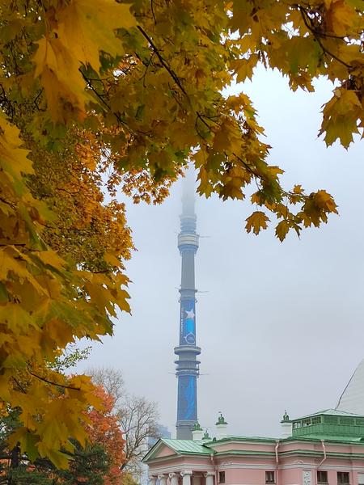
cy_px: 242
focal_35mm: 59
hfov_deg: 24.8
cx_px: 182
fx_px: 827
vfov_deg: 32.7
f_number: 1.9
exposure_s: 1/863
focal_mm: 5.52
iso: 347
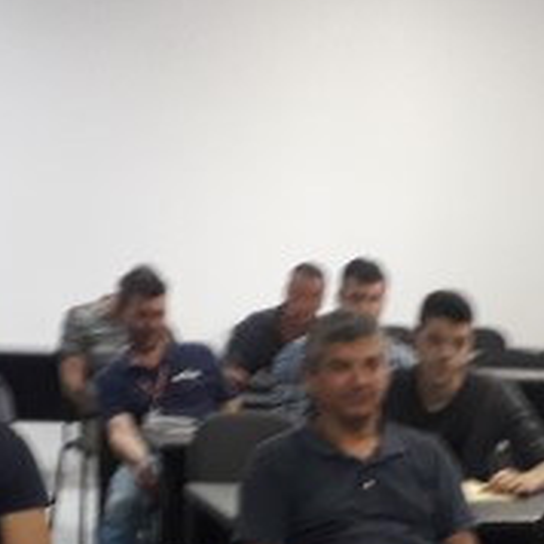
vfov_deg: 19.8
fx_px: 1529
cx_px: 257
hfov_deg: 20.2
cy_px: 489
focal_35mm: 86
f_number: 1.9
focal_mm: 3.6
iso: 250
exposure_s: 1/25
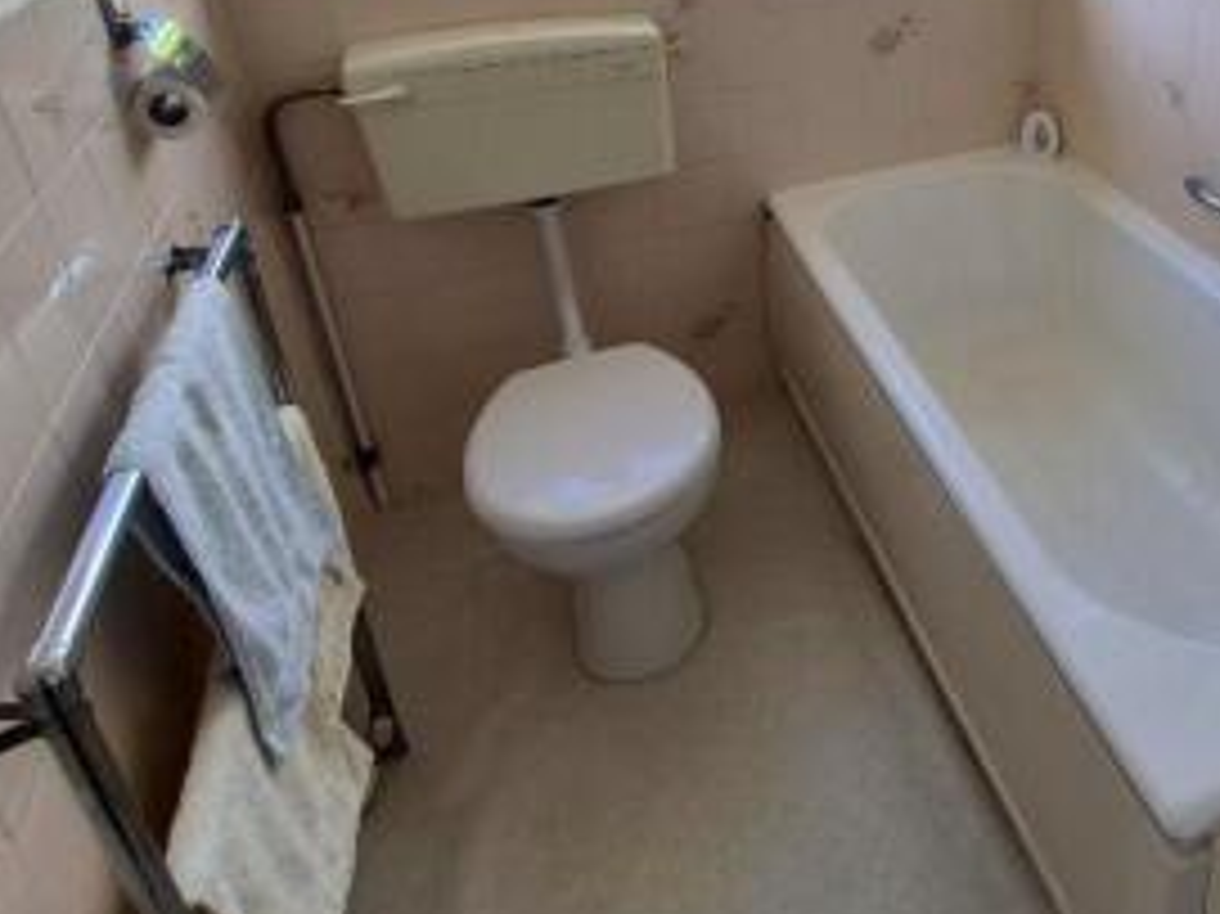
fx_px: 986
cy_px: 200
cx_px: 1128
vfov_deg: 47.4
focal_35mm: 28
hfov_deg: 54.2
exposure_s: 1/258
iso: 50
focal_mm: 1.74
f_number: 2.2
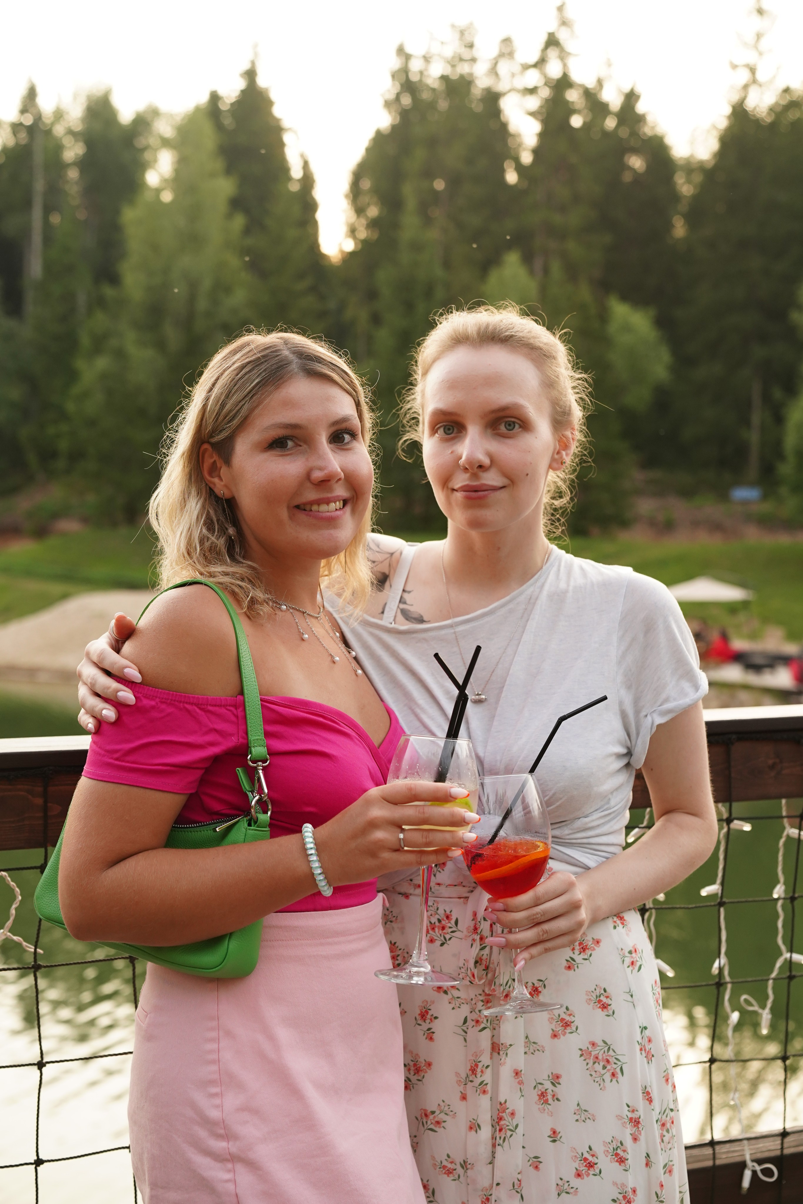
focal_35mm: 48
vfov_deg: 41.1
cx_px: 402
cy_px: 602
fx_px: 1606
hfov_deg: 28.1
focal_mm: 48
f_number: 4
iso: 1000
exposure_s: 1/400
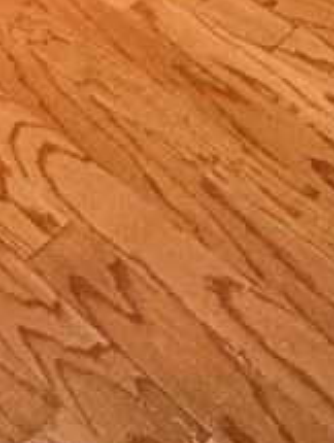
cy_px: -565
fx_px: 1000
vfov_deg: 15.8
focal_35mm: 78
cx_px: 398
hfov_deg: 18.0
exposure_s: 1/60
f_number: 2.2
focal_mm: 2.22
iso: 400
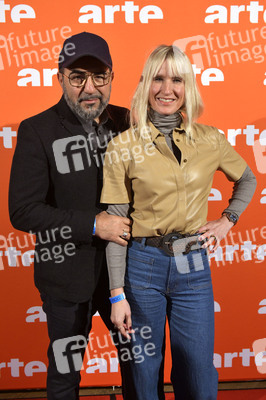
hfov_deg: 30.5
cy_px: 200
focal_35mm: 44
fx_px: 488
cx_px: 133
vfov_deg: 44.5
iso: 2000
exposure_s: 1/160
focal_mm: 44
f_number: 5.6
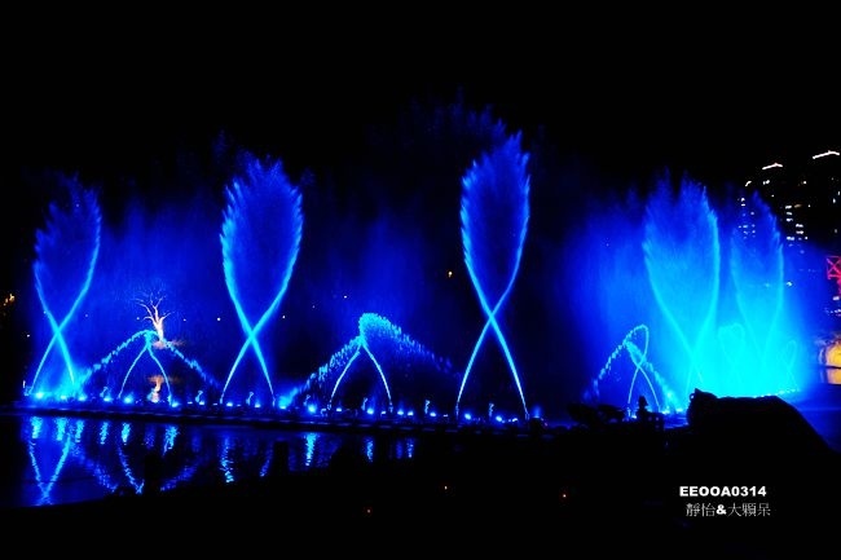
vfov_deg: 53.1
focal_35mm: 24
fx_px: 560
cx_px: 420
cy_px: 280
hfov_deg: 73.8
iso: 320
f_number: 1.8
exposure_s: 1/30
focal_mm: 8.8
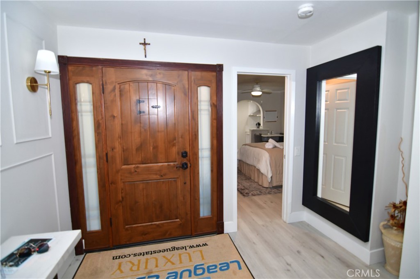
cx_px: 210
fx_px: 187
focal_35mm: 16
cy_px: 140
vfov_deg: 73.7
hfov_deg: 96.8
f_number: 2.8
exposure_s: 1/320
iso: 800
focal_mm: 11
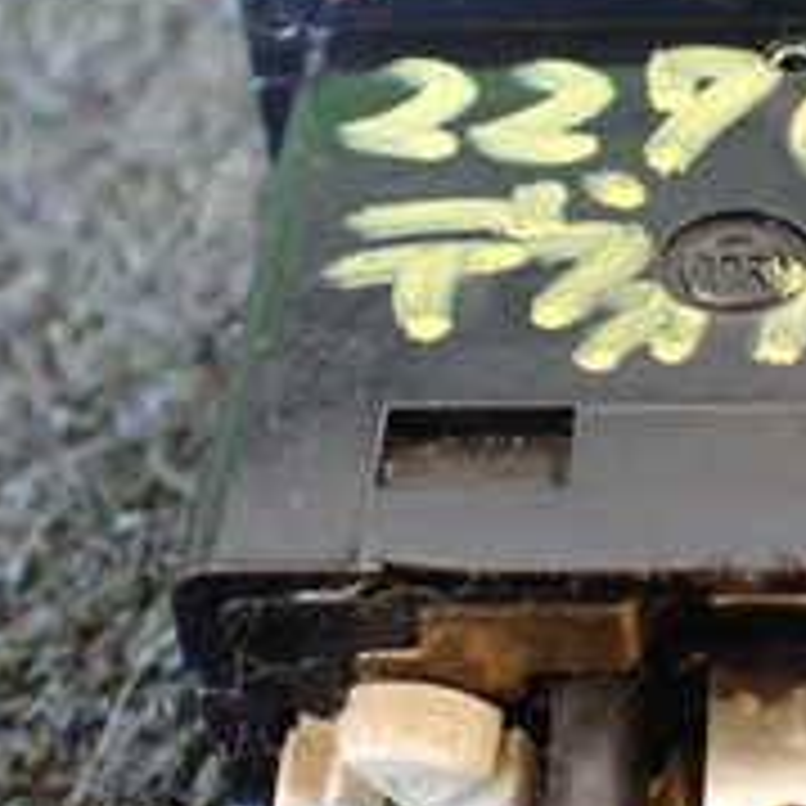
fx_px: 2345
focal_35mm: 89
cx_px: 734
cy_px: 369
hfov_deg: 19.1
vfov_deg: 19.5
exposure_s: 1/30
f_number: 2.3
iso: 800
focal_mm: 5.4
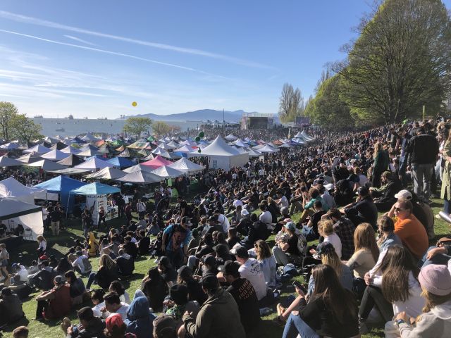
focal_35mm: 28
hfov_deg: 63.4
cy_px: 169
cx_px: 226
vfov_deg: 49.7
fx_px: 365
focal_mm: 4
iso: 20
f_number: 1.8
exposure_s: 1/2404
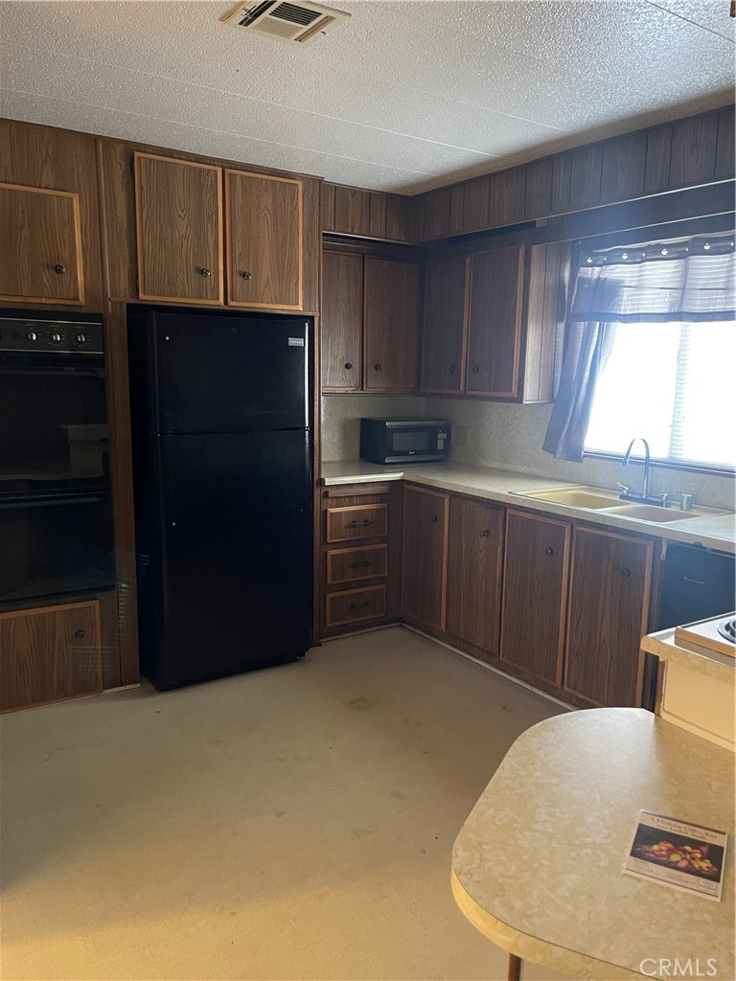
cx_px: 368
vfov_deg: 69.4
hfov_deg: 54.9
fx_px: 709
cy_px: 490
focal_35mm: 25
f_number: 1.6
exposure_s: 1/30
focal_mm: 5.1
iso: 640
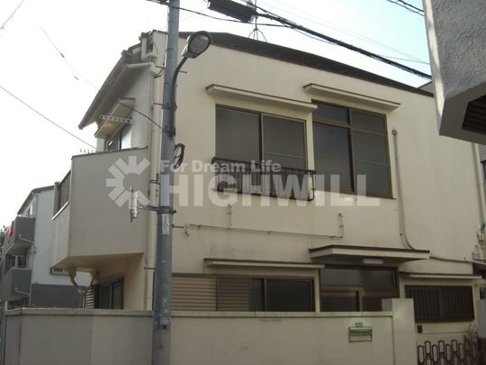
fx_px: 534
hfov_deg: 49.0
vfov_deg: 37.7
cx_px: 243
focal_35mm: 38
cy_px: 182
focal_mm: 7.9
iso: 80
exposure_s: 1/640
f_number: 4
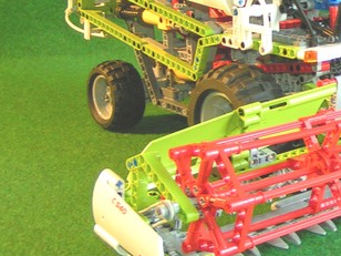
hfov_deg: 23.8
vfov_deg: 18.6
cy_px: 72
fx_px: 778
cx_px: 329
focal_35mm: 79
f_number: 2.8
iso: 125
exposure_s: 1/40
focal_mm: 5.8
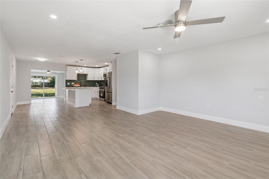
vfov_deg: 77.3
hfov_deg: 100.4
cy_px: 90
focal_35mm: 15
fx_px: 112
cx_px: 134
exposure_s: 1/125
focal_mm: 10
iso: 640
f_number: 7.1
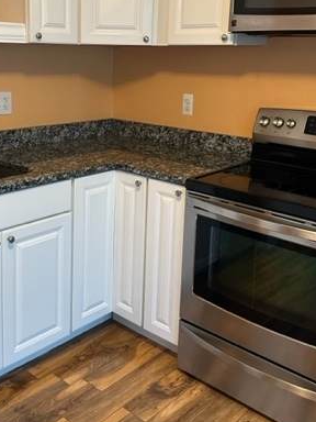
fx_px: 487
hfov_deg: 35.6
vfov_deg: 46.3
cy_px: 153
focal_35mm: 40
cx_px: 108
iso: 400
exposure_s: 1/60
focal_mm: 6.86
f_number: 1.78
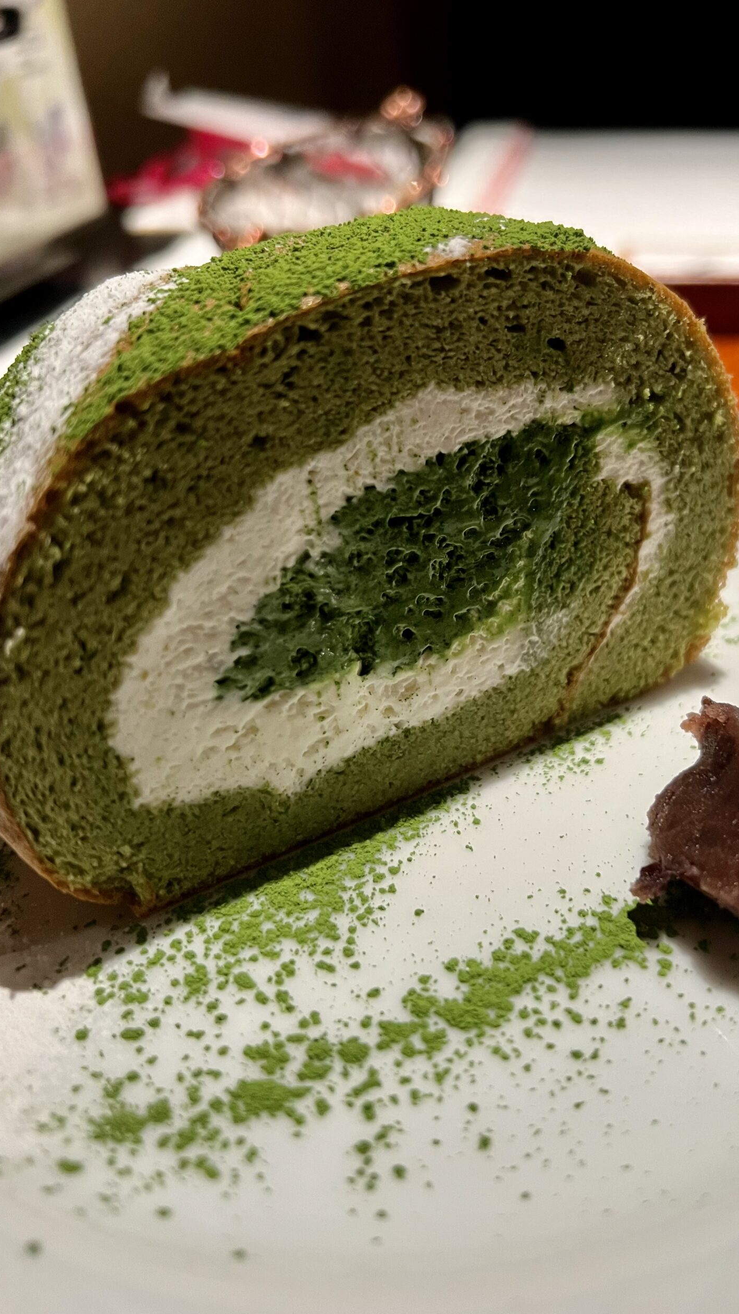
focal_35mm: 29
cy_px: 643
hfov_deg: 40.0
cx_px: 452
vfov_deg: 66.1
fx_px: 1010
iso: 160
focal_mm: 5.7
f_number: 1.5
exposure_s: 1/60
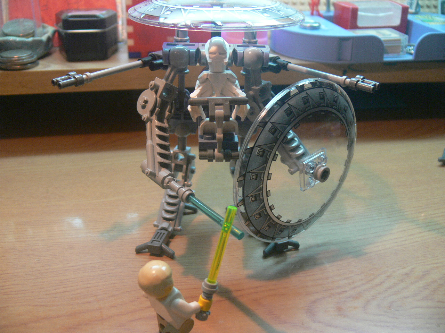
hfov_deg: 52.6
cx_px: 222
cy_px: 166
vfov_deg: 40.7
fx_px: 450
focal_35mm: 35
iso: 125
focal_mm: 7.4
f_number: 2.8
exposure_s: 1/30
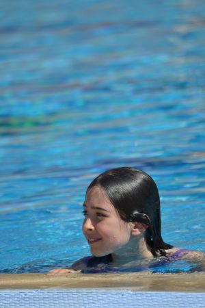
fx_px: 3843
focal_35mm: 450
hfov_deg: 3.1
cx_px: 102
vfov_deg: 4.6
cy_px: 154
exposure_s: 1/500
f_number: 5.6
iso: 100
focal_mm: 300
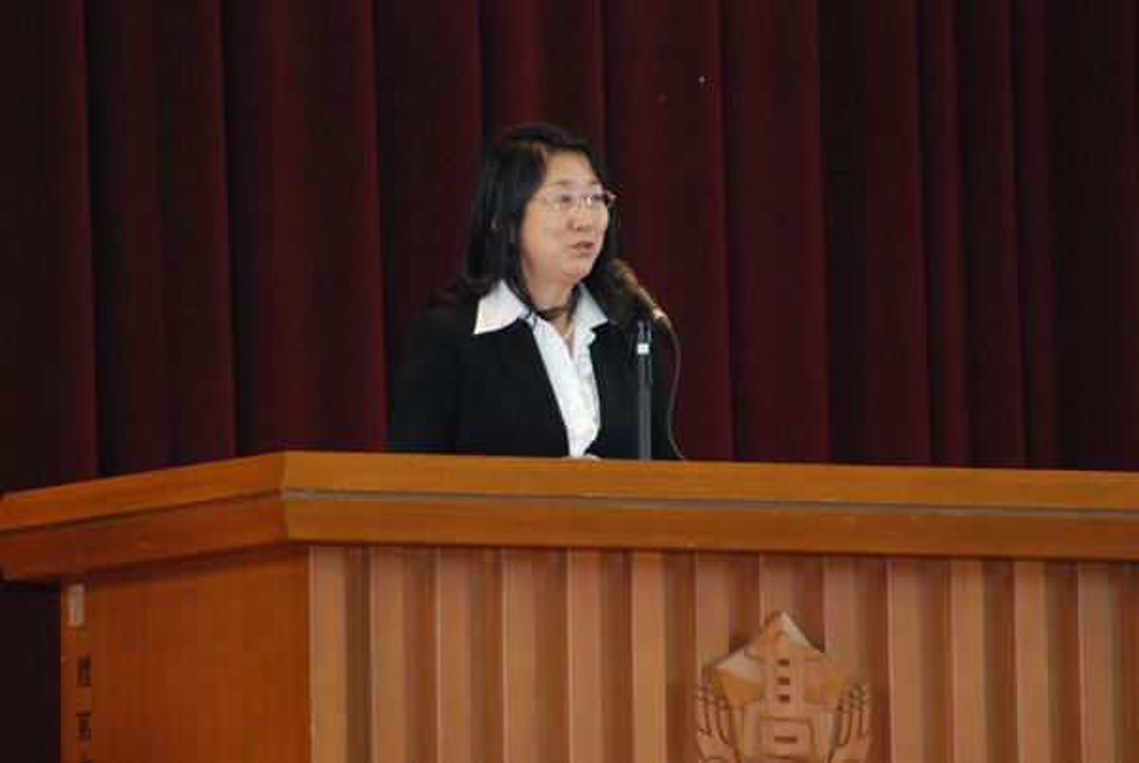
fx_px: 14258
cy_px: 382
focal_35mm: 450
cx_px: 570
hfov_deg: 4.6
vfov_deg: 3.1
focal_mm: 300
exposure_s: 1/60
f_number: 6.3
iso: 1600
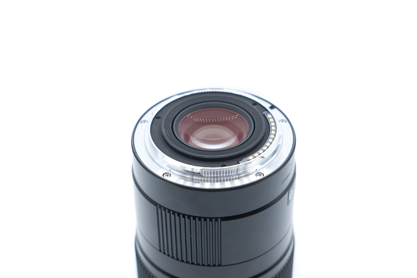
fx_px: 811
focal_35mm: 70
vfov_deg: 19.5
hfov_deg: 28.8
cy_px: 139
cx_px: 208
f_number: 6.3
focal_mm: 70
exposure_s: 1/200
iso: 500
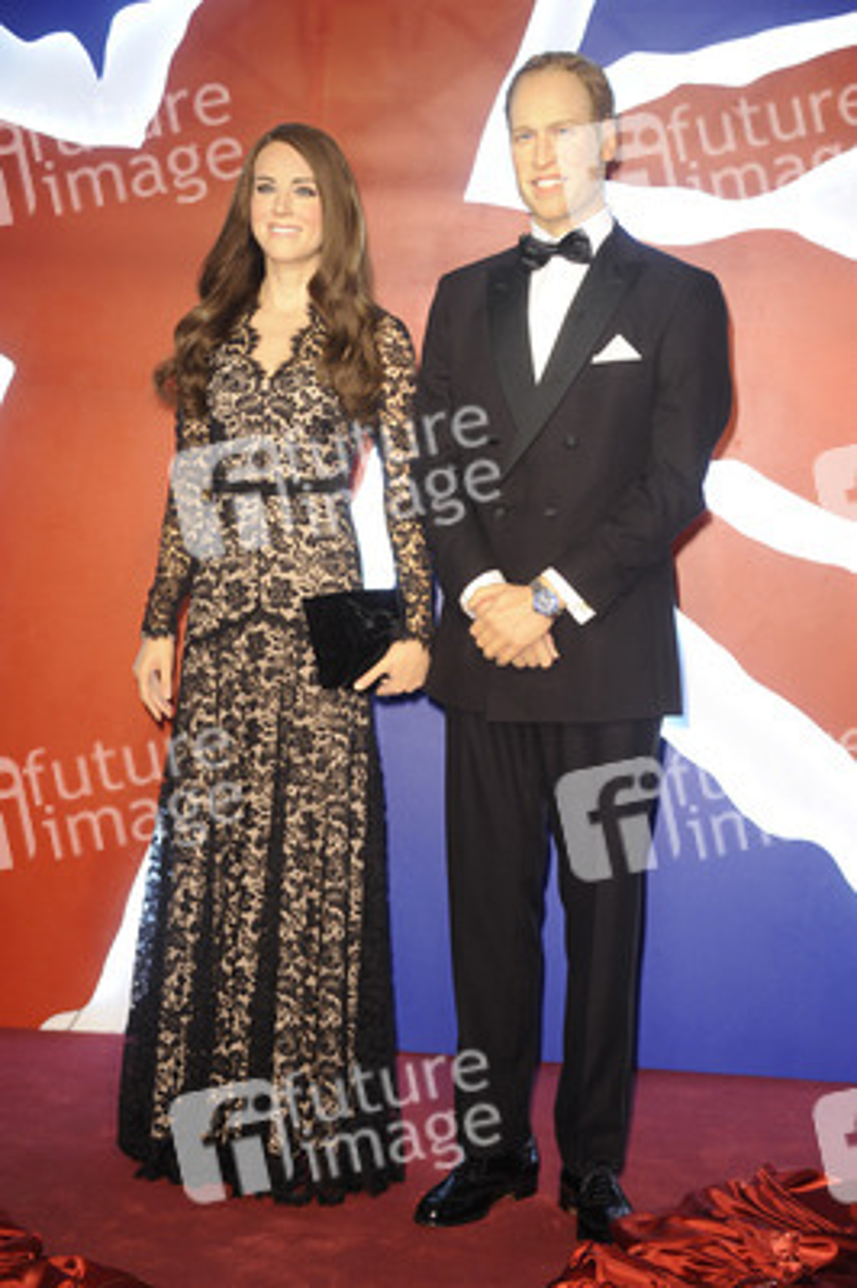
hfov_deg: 19.4
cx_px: 428
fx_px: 2504
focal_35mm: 70
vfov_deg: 28.9
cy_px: 644
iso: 1000
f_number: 5.6
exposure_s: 1/80
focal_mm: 70
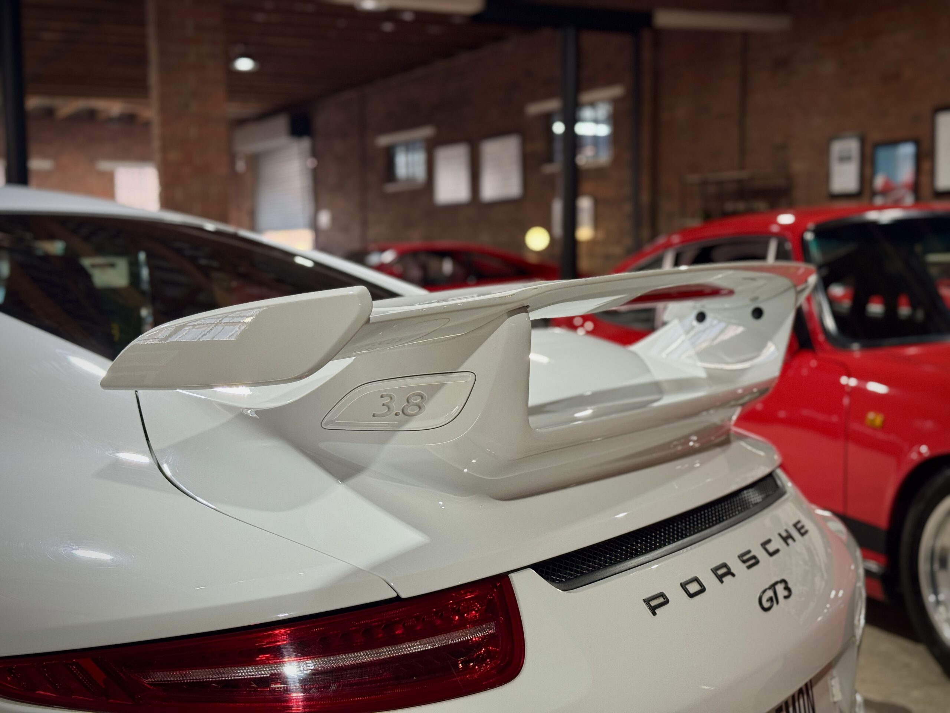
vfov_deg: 30.3
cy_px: 356
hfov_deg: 39.7
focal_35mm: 48
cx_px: 475
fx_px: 1317
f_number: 1.78
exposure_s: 1/50
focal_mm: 6.76
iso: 125
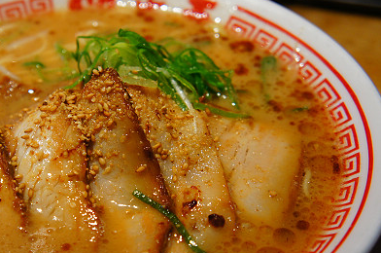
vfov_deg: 19.1
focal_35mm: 71
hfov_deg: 28.1
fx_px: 750
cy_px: 166
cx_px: 100
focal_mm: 32
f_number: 4.5
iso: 400
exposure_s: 1/50
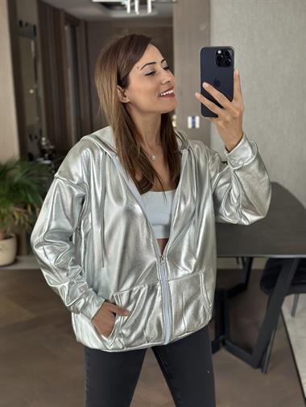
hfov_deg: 30.3
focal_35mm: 48
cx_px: 153
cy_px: 204
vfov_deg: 39.6
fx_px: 565
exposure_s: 1/46
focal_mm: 6.86
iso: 320
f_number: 1.78
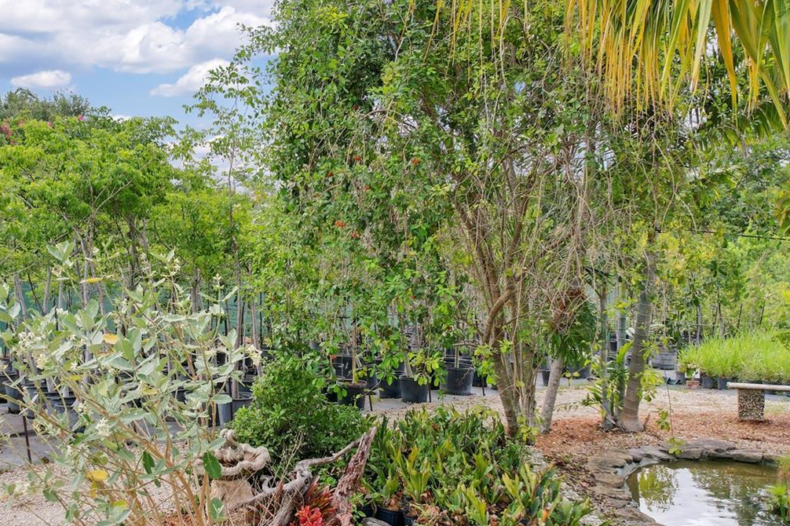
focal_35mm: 35
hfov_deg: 53.6
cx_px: 280
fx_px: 768
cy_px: 277
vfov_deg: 37.8
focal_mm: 8.38
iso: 100
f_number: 2.8
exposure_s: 1/500
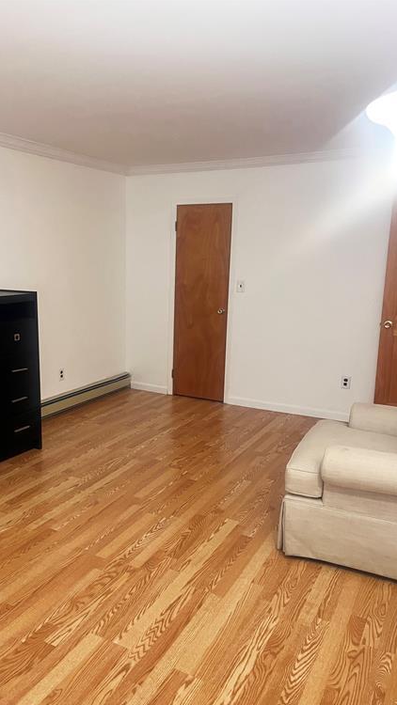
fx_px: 543
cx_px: 135
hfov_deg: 39.7
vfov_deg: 66.1
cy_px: 359
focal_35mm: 29
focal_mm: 5.1
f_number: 1.6
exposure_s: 1/60
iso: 250
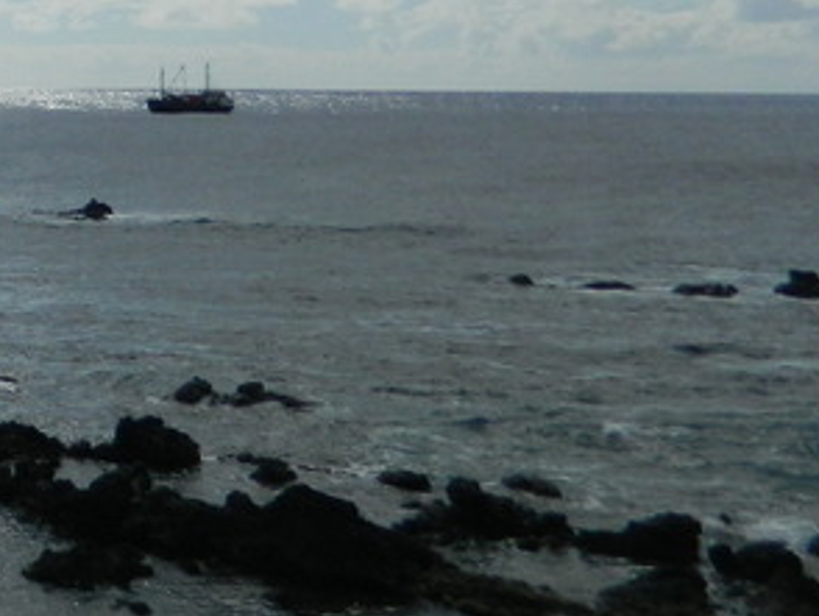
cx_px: -524
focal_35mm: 87
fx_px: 2060
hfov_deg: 18.8
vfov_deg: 16.3
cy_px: -134
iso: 80
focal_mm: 4.5
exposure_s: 1/500
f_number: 8.7
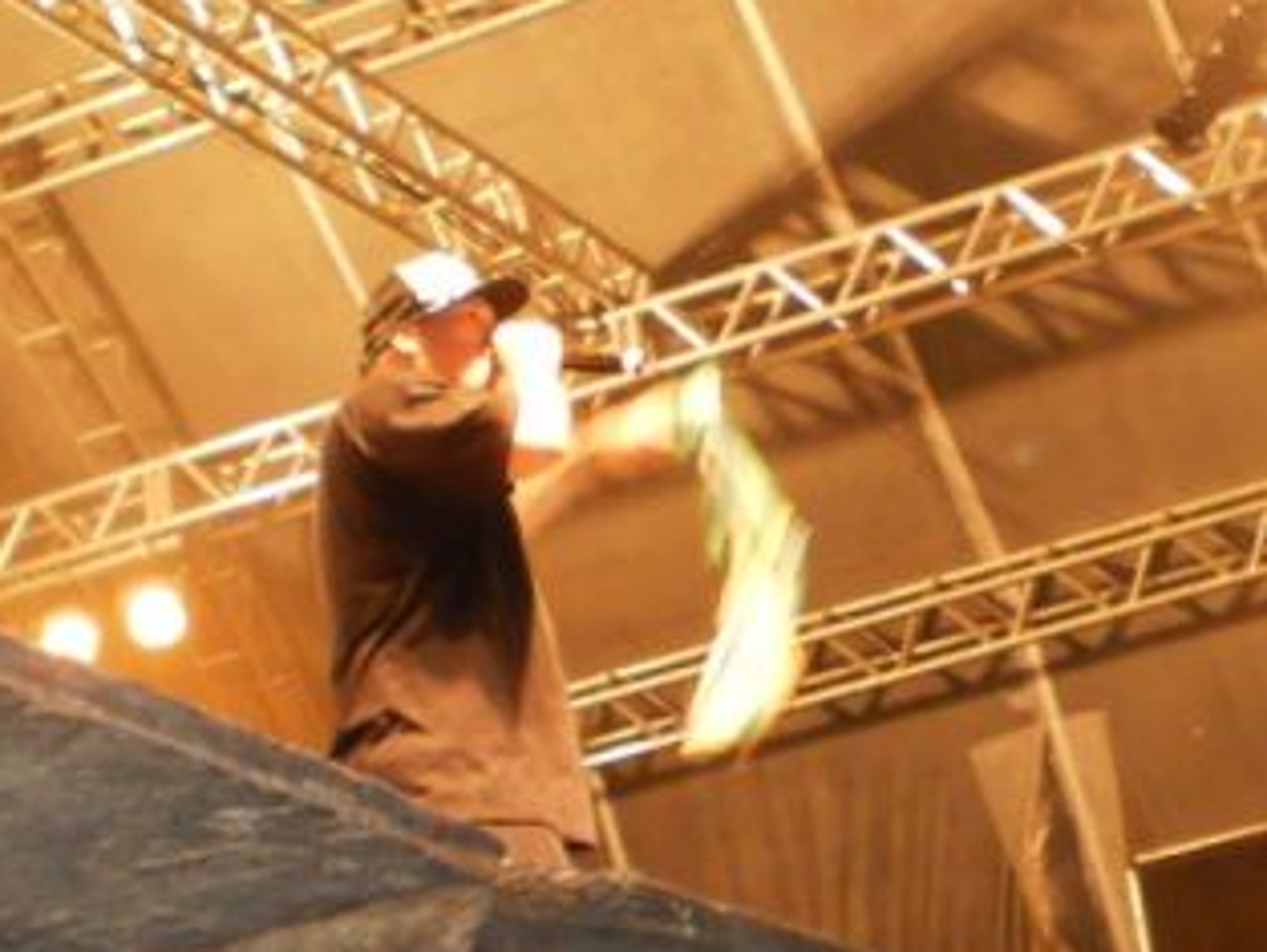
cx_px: 822
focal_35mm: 92
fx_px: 3369
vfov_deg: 16.0
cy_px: 263
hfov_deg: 21.2
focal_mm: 6.3
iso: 400
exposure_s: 1/30
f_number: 3.1
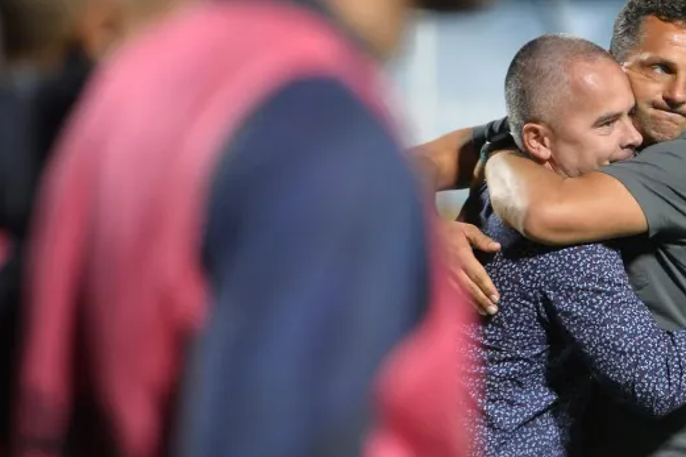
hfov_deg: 7.6
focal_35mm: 270
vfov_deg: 5.1
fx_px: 5143
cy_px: 207
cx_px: 498
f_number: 2.8
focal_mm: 185
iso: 2000
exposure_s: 1/320
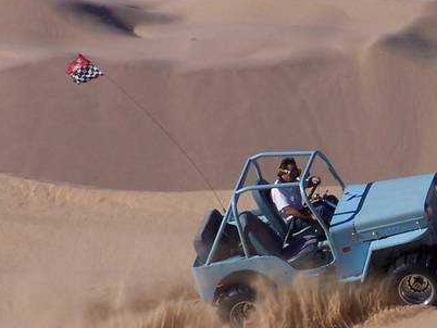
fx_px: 6569
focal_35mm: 520
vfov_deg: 2.9
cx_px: 384
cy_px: 250
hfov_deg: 3.8
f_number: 6.3
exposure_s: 1/500
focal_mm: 42.8
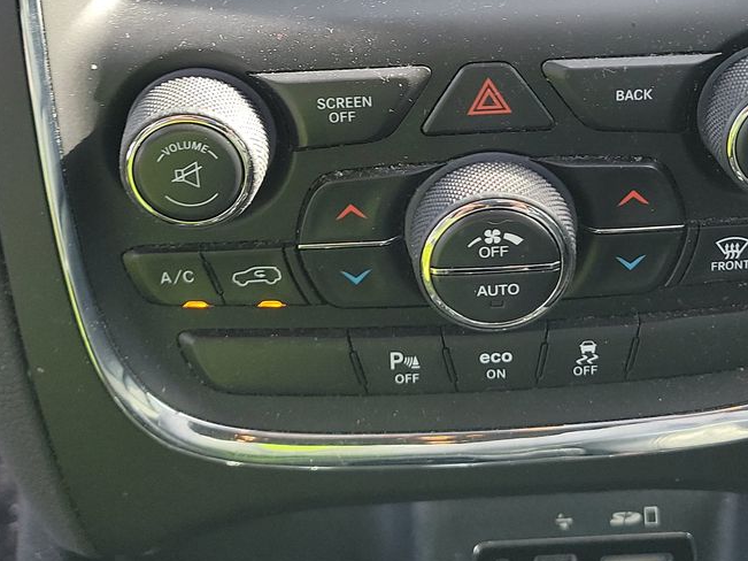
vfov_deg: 23.7
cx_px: 455
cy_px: -13
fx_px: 1275
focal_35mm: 59
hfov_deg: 32.6
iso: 123
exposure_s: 1/59
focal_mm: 6.7
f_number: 1.8
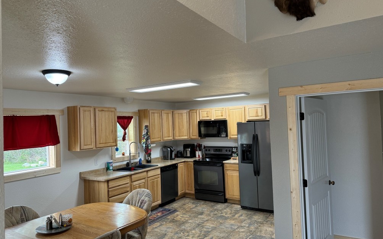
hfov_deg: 70.4
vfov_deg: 47.6
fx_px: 271
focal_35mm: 26
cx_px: 189
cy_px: 118
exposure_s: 1/120
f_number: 1.78
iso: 160
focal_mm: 6.76
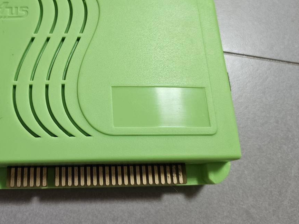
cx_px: 86
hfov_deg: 52.3
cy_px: 77
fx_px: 294
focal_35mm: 34
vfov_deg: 41.3
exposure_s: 1/120
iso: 200
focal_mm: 6.3
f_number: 1.7
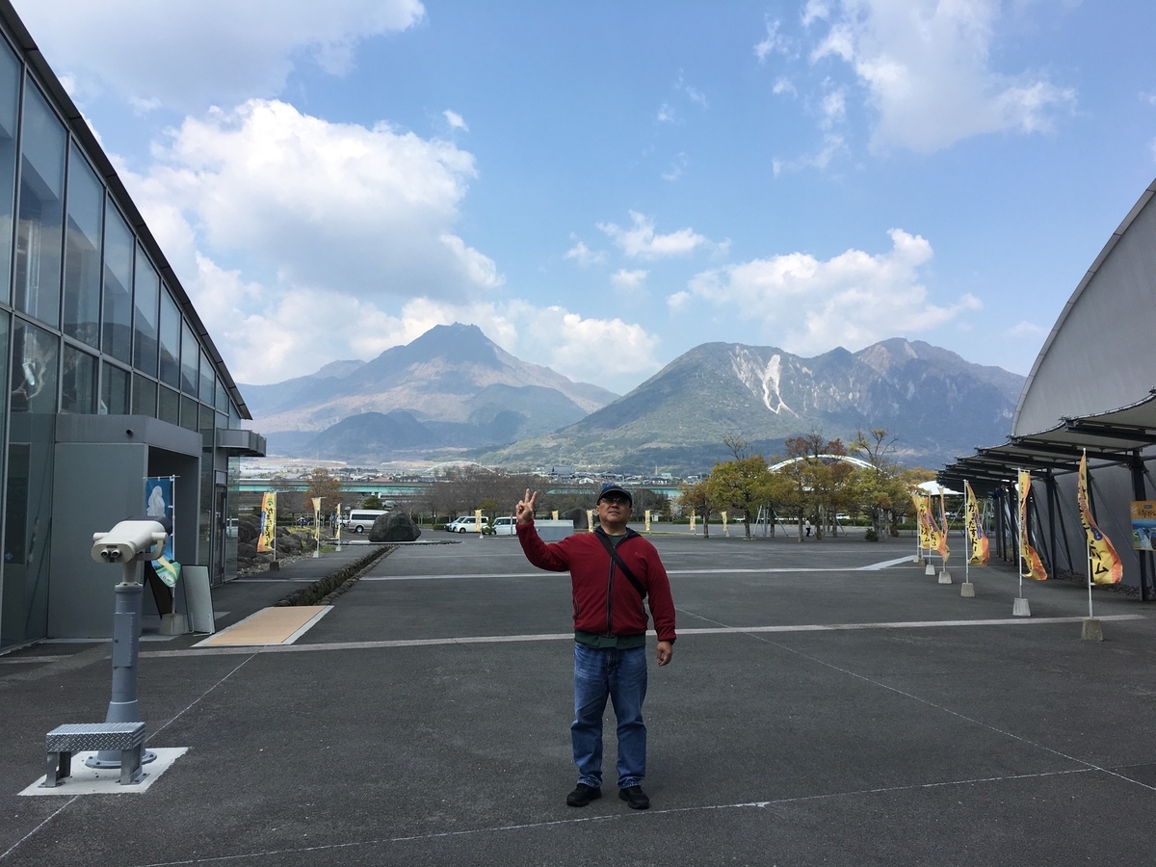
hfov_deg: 61.7
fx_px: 968
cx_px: 578
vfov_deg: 48.2
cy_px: 434
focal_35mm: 29
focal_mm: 4.15
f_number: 2.2
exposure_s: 1/1282
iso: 25
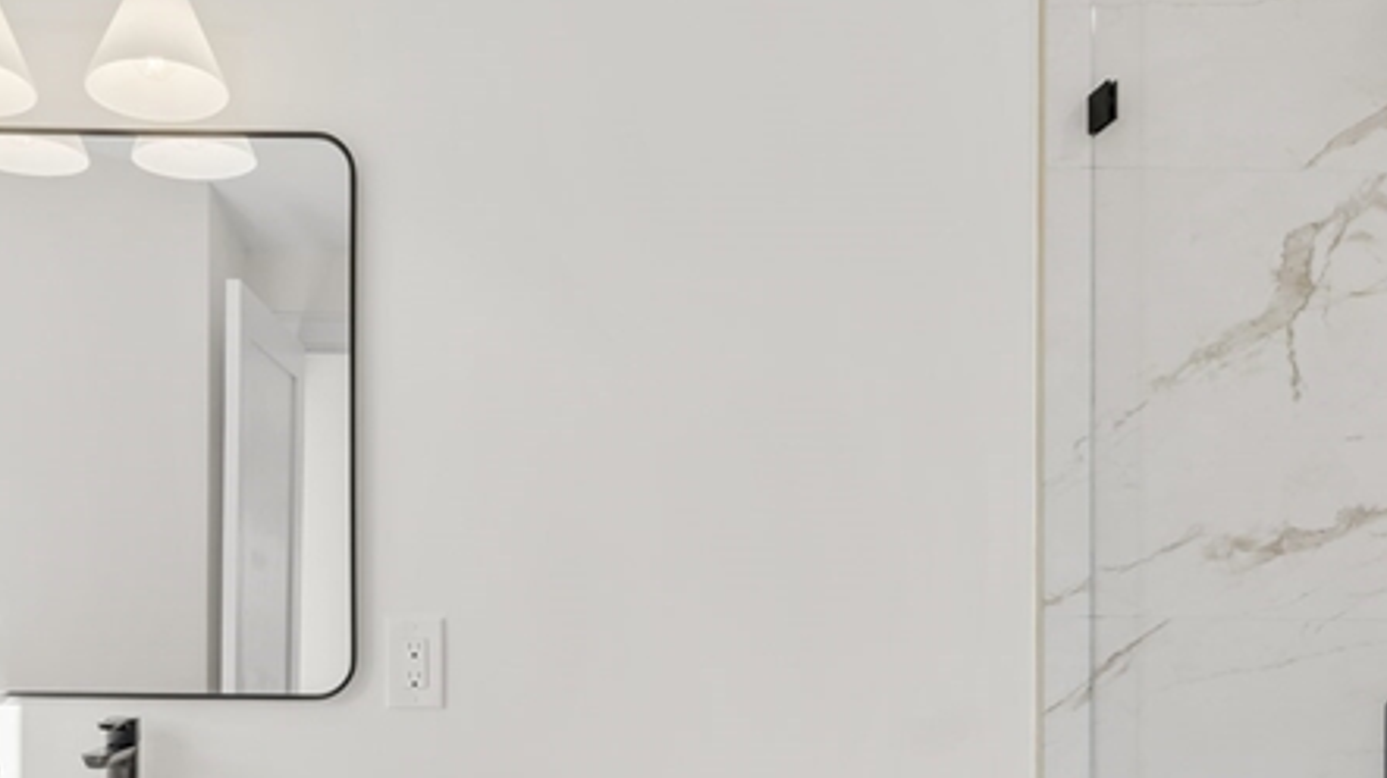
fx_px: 1250
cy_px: 623
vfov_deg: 33.6
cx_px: 499
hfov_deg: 57.2
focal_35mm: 34
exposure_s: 1/160
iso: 64
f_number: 6.3
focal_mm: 14
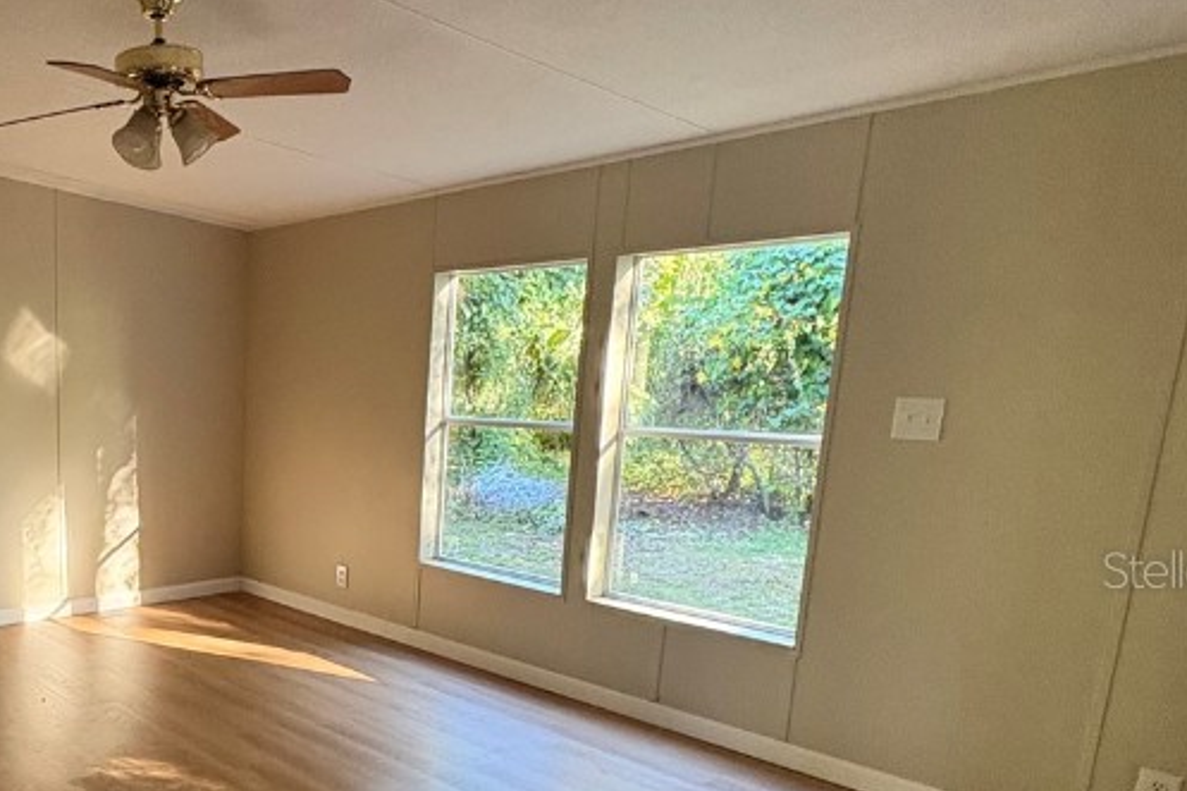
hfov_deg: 53.6
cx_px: 105
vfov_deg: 42.6
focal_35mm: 30
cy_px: 569
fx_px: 989
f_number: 2.2
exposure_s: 1/60
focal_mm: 2.22
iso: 500
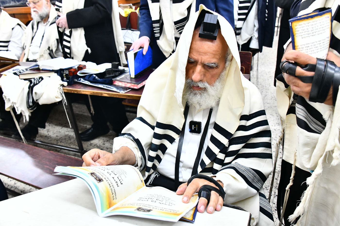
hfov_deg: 65.5
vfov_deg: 46.4
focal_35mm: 28
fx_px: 264
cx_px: 170
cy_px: 113
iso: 5000
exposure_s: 1/125
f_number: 5.6
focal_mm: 28
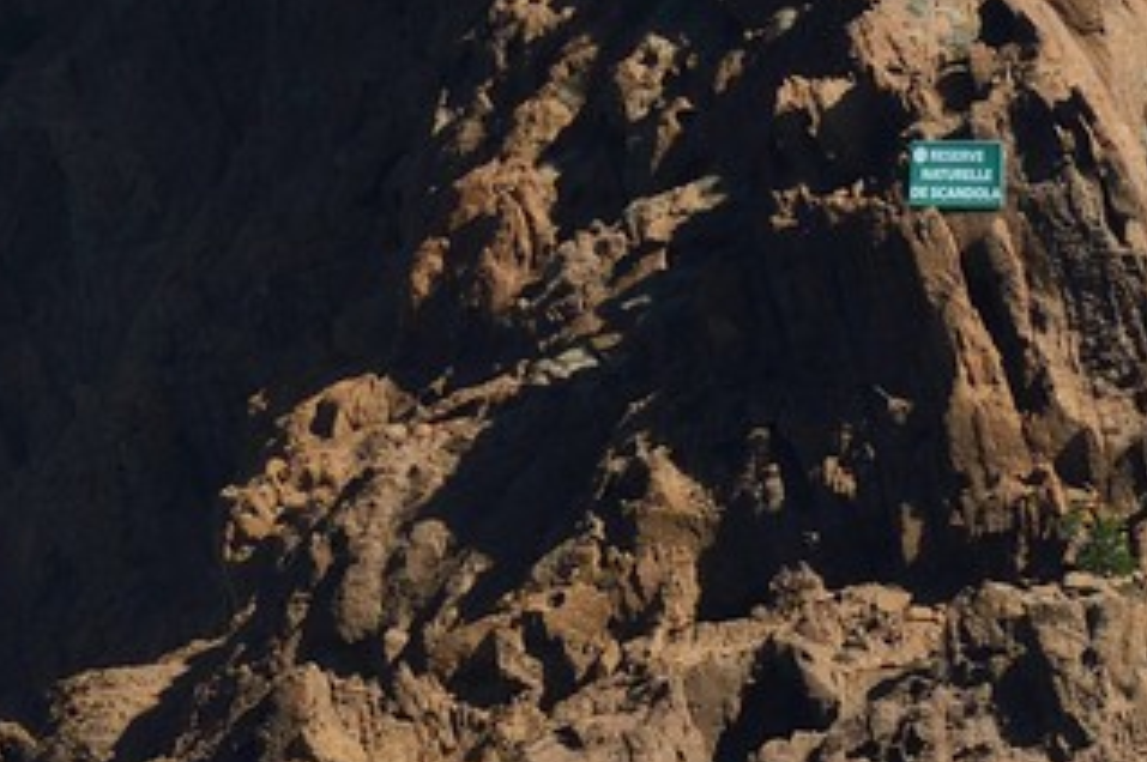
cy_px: 489
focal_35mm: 1004
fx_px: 31955
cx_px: -1593
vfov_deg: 1.4
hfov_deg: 2.0
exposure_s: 1/640
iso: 400
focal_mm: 200
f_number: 14
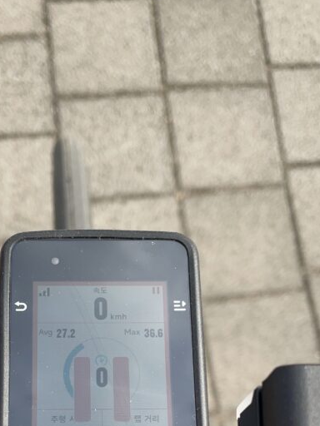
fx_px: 641
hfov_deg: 27.7
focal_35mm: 52
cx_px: 84
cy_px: 404
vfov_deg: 34.2
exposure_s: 1/1618
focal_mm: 4.2
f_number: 1.6
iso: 32
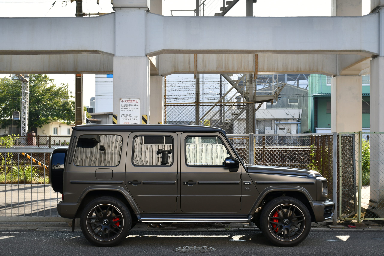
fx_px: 672
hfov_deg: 31.9
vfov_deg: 21.6
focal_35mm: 63
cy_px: 128
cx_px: 192
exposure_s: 1/125
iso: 125
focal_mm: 42
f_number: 5.6
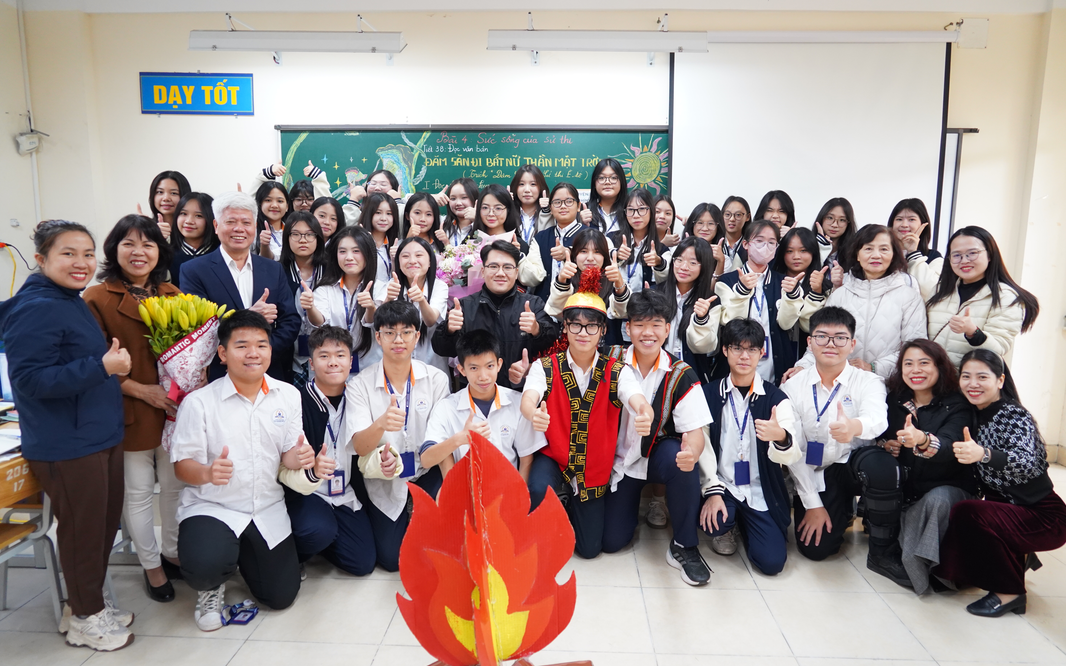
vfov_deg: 49.3
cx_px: 541
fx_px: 726
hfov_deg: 72.5
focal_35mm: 25
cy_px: 352
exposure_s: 1/125
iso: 3200
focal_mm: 24
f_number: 3.5
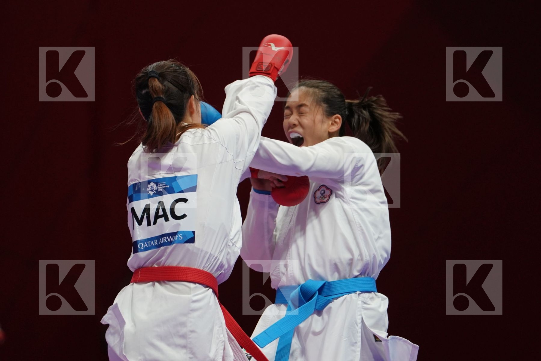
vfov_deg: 3.3
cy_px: 180
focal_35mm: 420
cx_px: 270
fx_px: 6311
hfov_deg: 4.9
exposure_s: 1/1000
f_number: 4
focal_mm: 280
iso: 2000
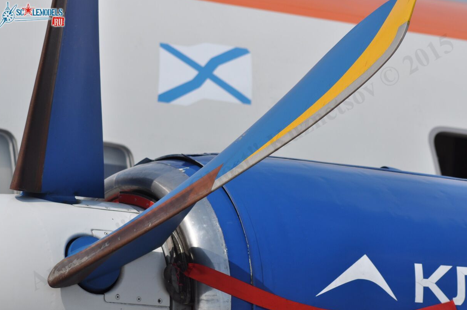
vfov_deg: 4.6
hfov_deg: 6.9
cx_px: 240
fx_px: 3887
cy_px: 161
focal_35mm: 300
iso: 200
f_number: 8
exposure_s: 1/1000
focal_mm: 190
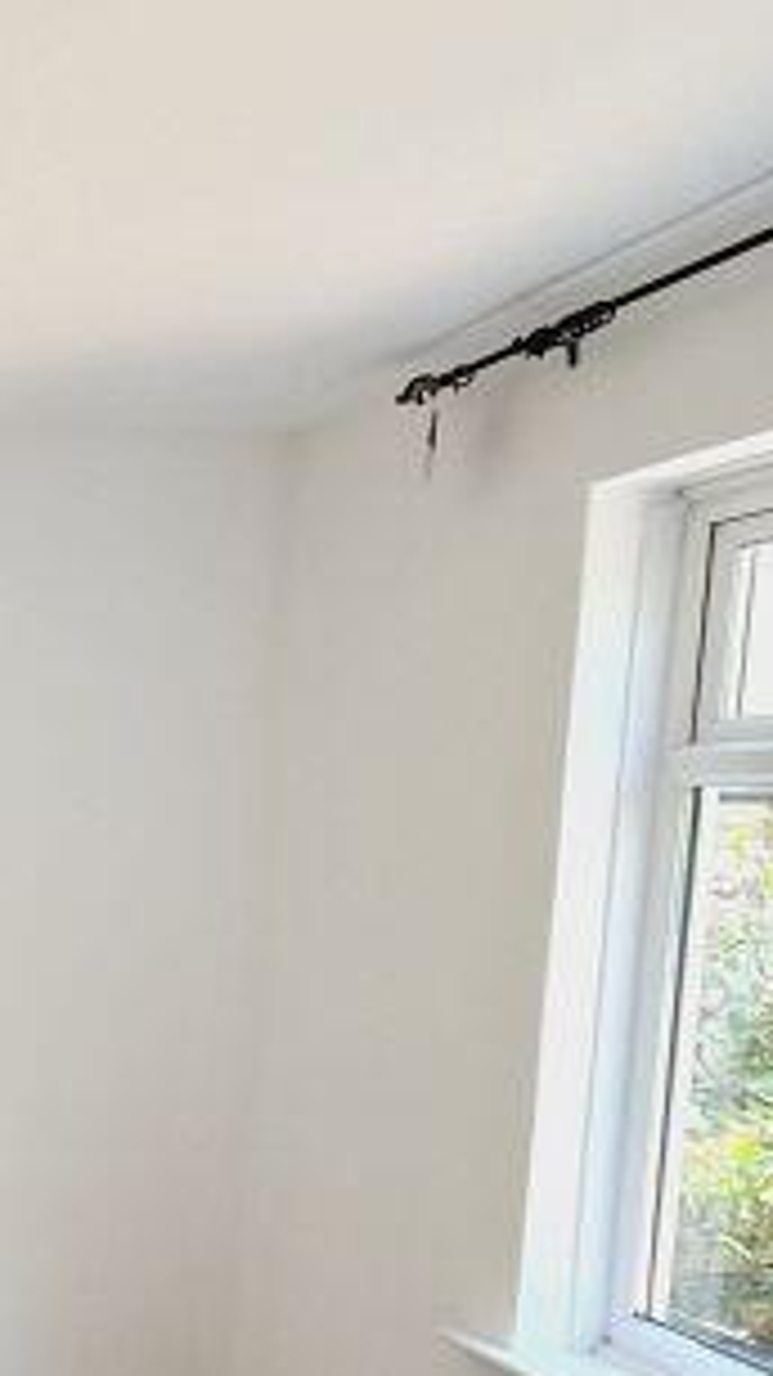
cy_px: 953
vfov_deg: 52.6
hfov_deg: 23.0
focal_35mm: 37
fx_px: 1349
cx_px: -503
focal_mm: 2.2
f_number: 2.2
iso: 64
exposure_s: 1/100
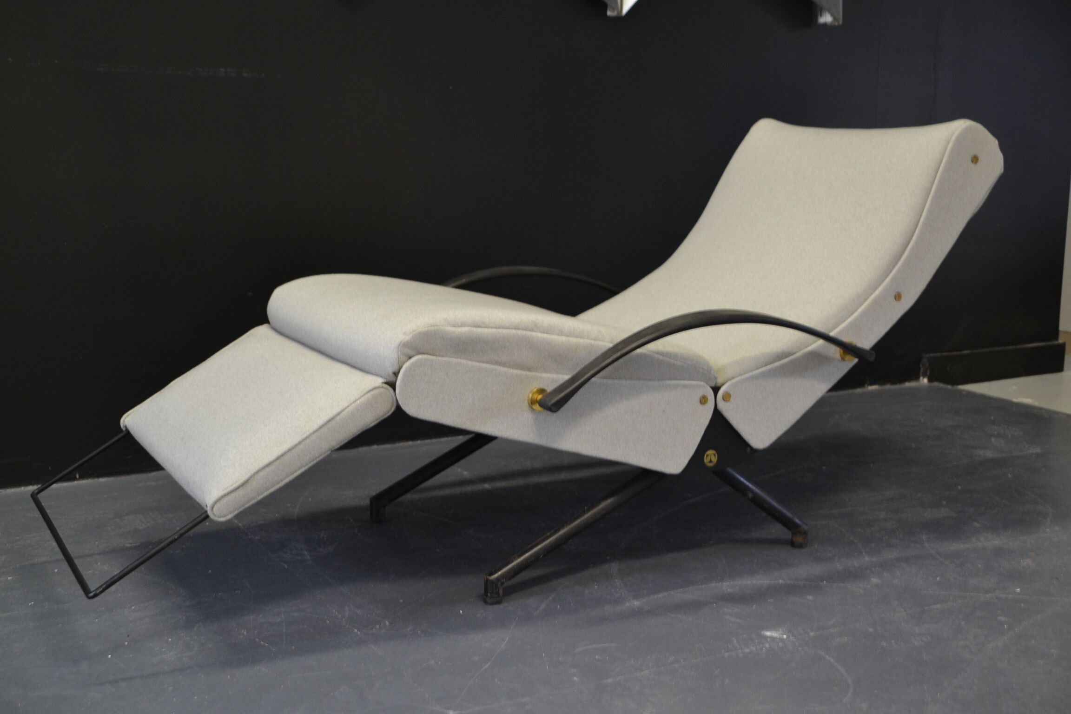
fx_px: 1294
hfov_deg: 45.0
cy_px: 357
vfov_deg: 30.8
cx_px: 536
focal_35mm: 44
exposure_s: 1/20
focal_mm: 29
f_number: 4
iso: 400
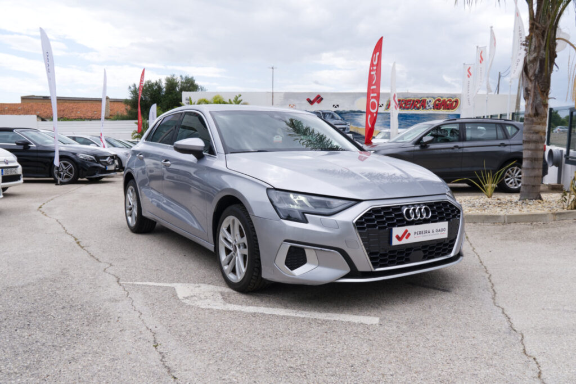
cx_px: 288
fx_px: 480
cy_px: 192
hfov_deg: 61.9
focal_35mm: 30
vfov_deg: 43.6
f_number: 9
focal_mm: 20.3
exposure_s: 1/180
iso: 160
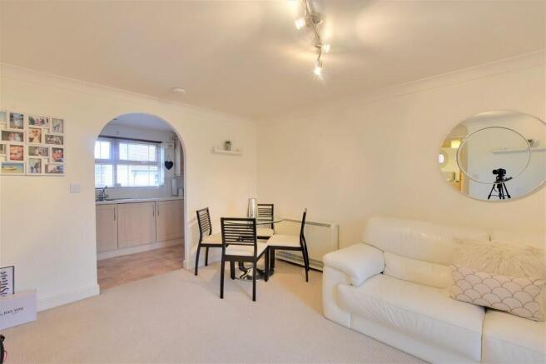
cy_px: 182
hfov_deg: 100.4
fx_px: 227
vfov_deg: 77.3
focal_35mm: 15
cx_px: 273
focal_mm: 10
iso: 100
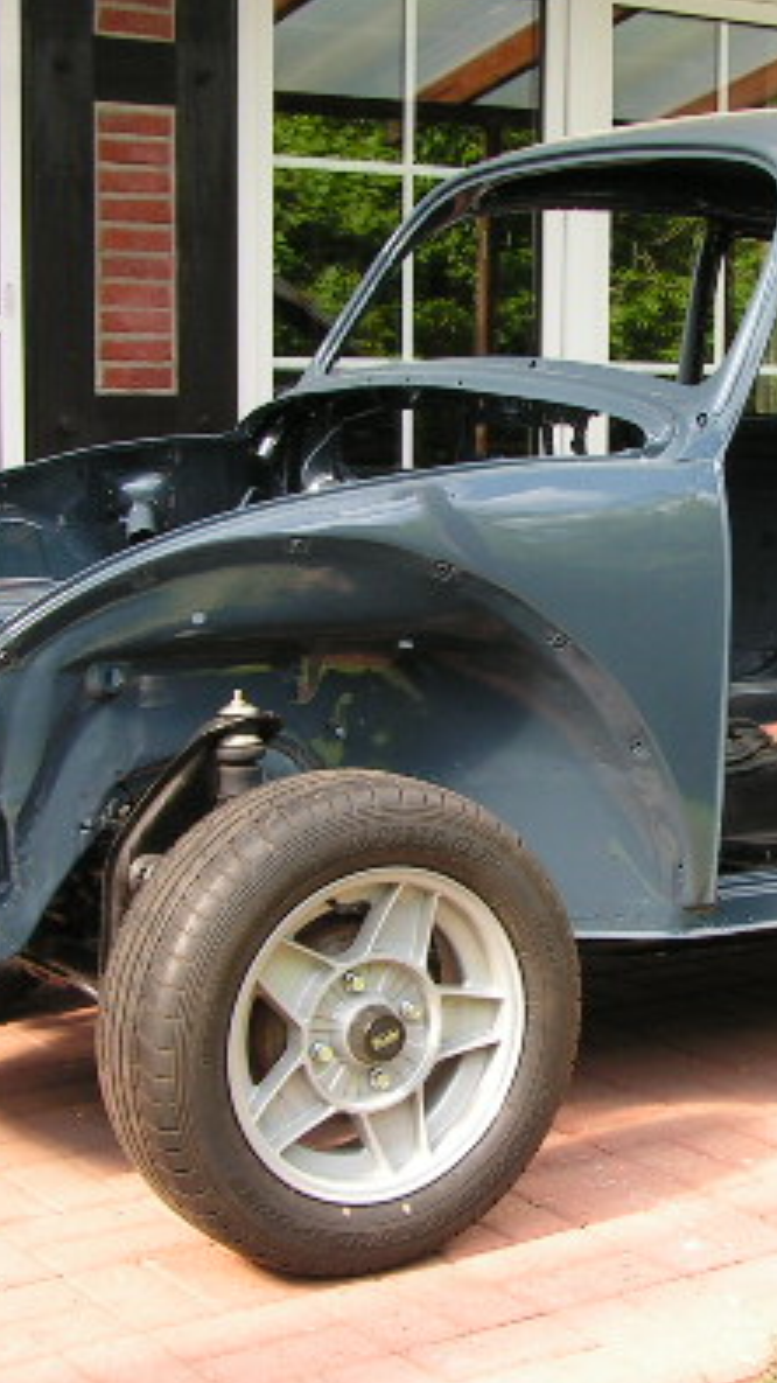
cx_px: 679
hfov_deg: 17.7
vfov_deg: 31.4
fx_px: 2456
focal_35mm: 67
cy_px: 655
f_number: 4
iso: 50
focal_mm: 6.3
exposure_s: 1/80
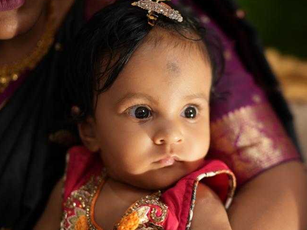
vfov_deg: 24.2
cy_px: 168
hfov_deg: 31.8
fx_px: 532
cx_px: 211
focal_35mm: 60
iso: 125
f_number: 1.4
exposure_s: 1/125
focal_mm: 35
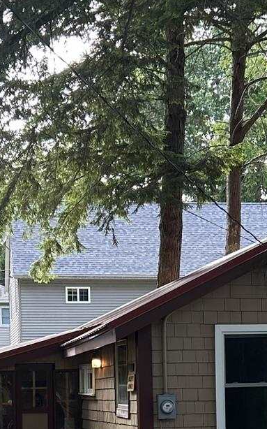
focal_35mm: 92
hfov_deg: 14.2
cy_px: 421
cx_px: 183
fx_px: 1073
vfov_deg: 21.8
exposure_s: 1/125
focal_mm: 5.7
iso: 40
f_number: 1.5
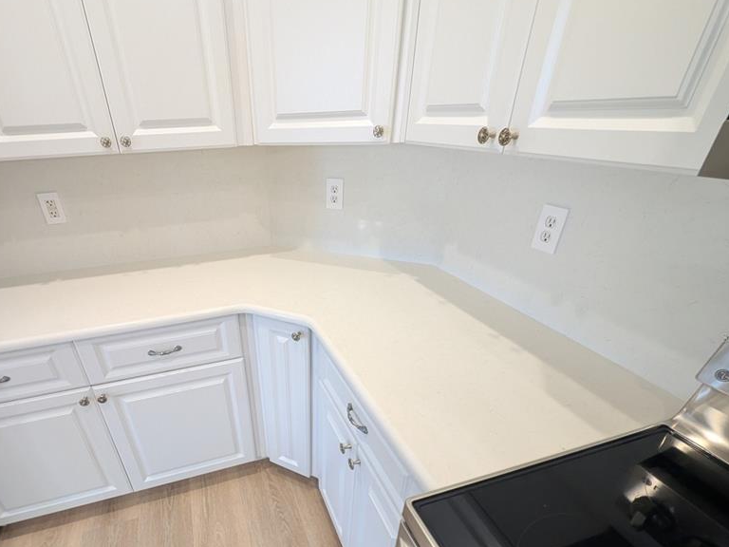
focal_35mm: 16
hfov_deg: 93.3
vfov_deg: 76.9
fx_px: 337
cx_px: 292
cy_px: 337
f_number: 1.95
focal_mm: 2.23
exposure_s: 1/60
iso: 215
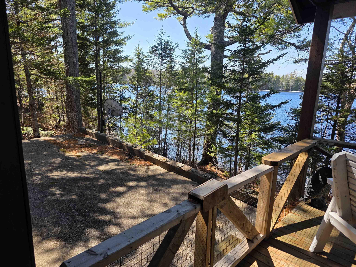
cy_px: 134
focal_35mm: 23
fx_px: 237
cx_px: 178
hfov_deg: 73.9
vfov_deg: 58.9
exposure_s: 1/2671
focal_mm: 6.3
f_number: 1.7
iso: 80
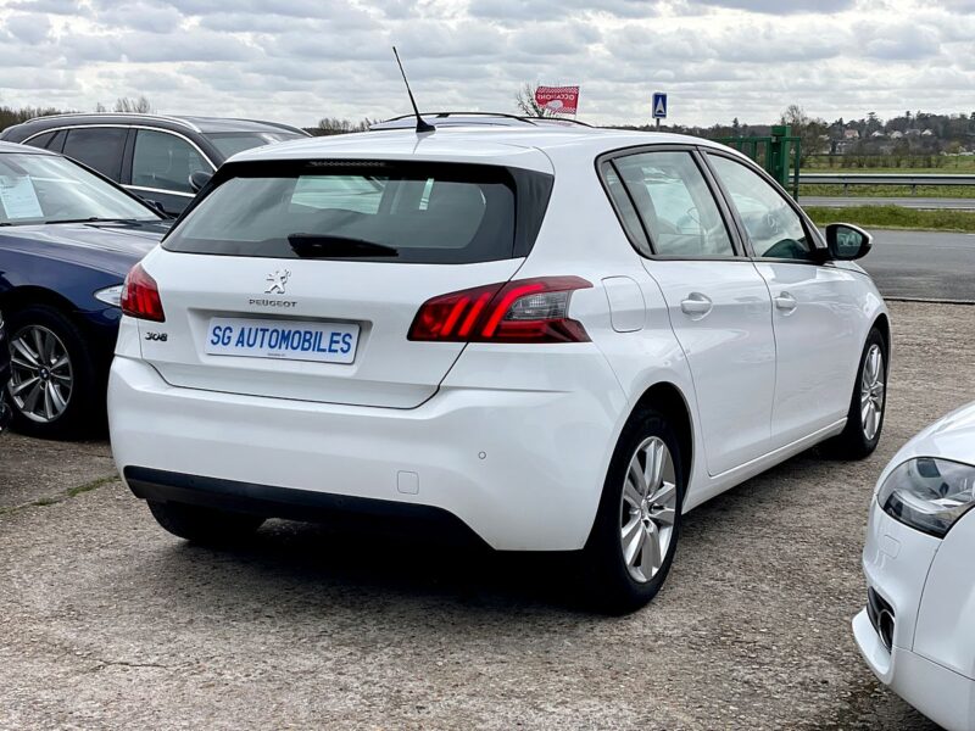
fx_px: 1465
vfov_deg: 28.0
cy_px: 366
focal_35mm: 52
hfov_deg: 36.8
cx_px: 488
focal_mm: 6
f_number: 2
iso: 32
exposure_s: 1/1776
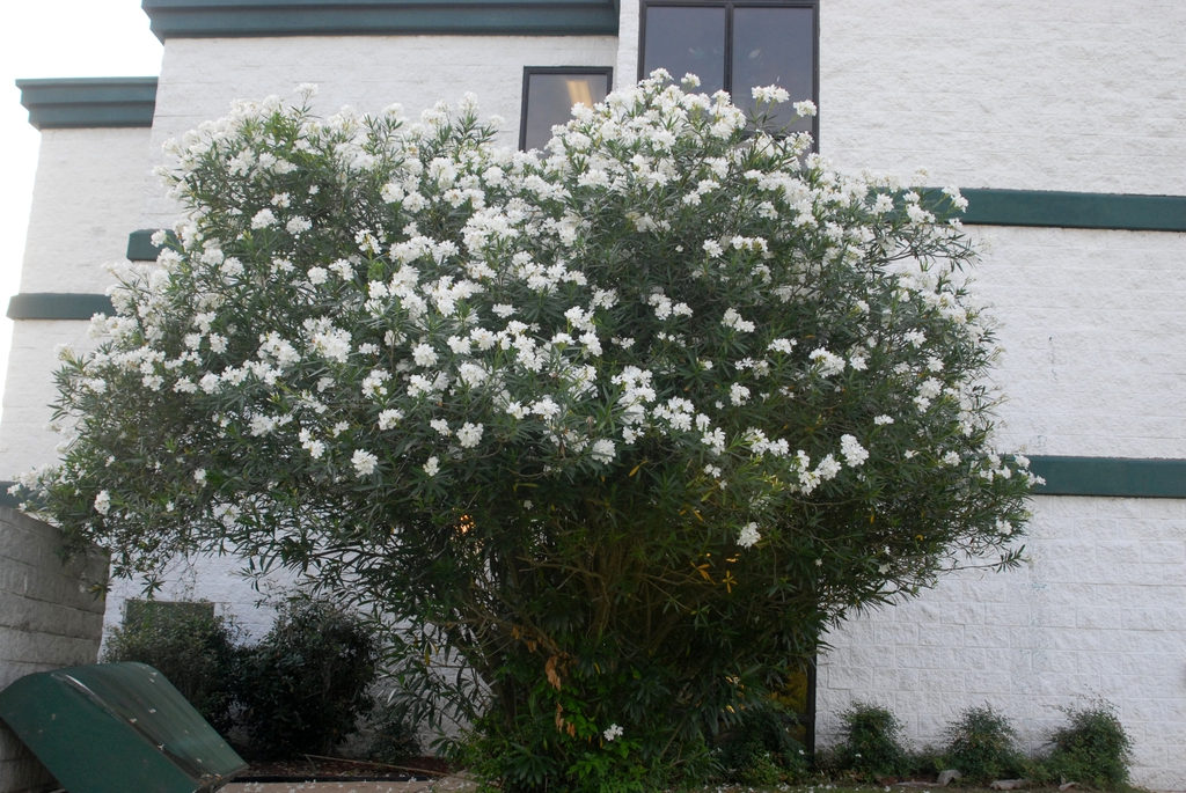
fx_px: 1385
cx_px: 593
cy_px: 396
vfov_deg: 32.0
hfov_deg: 46.4
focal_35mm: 42
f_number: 6.3
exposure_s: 1/160
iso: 400
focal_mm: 28
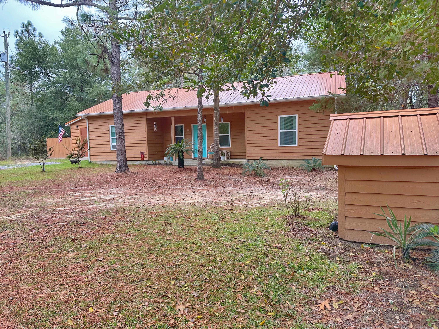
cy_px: 164
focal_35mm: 24
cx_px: 220
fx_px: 304
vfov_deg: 56.8
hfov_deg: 71.6
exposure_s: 1/245
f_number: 1.78
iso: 64
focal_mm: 6.86
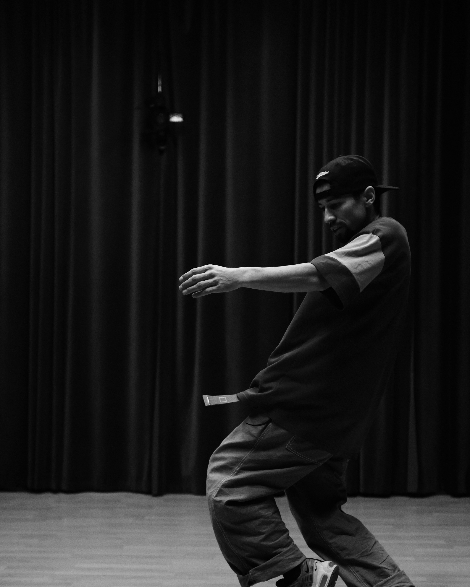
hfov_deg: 26.7
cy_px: 353
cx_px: 235
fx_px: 991
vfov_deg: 32.9
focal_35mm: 57
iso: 3200
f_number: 1.8
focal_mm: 33
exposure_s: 1/2000
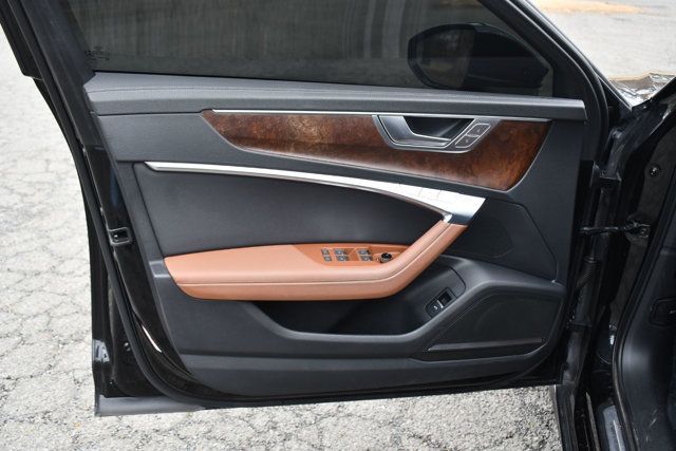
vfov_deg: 36.0
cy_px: 226
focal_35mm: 37
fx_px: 695
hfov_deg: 51.9
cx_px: 338
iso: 400
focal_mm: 25
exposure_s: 1/250
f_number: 5.6
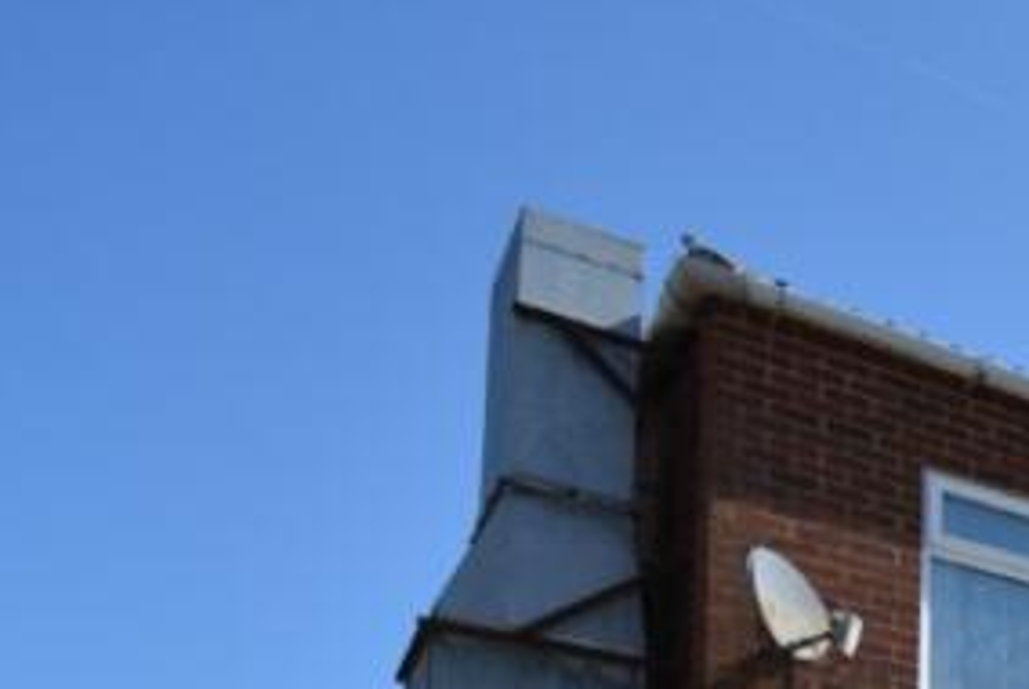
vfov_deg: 20.4
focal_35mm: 54
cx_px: 1645
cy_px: 1115
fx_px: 1545
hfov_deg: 25.1
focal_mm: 10
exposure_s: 1/400
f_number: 8
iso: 100
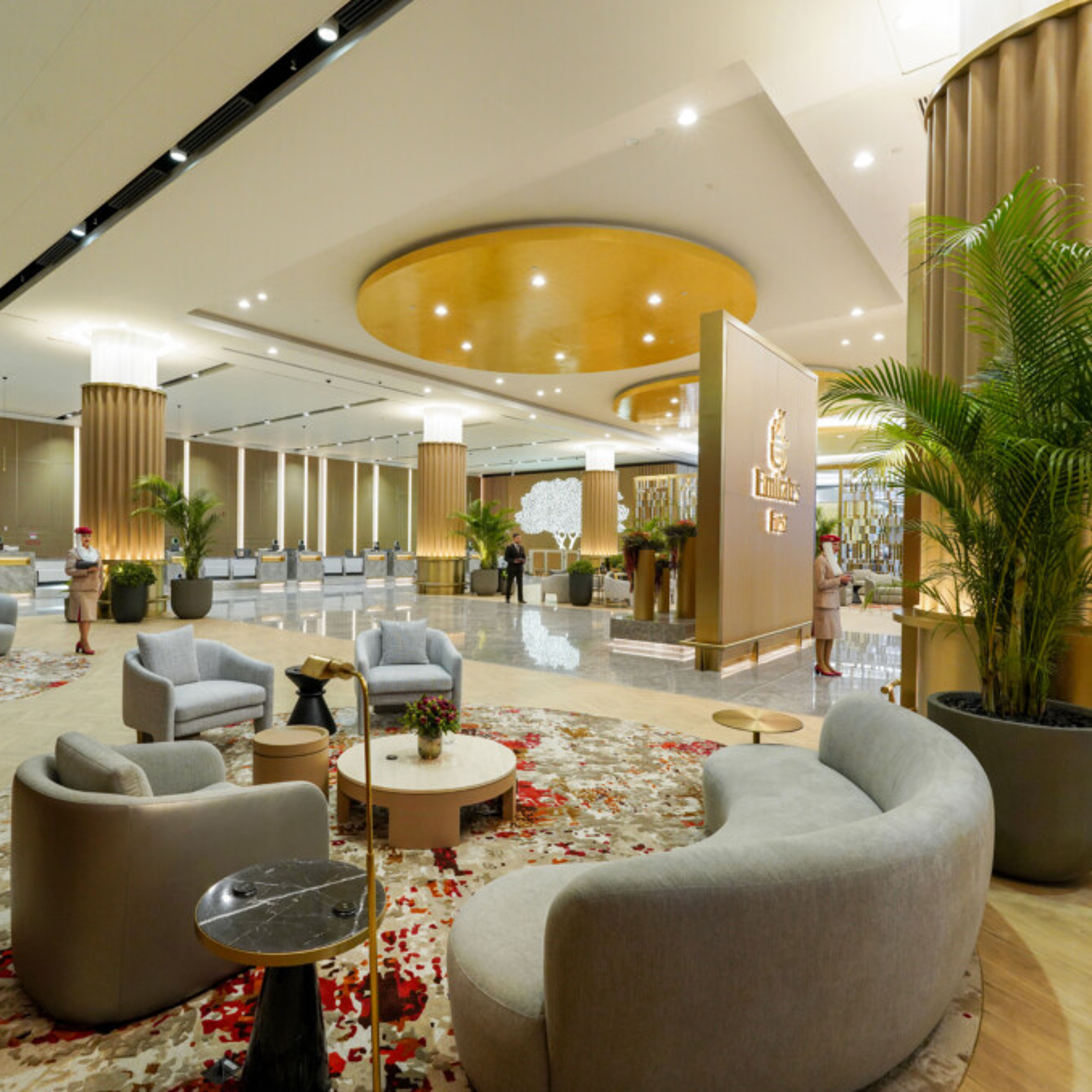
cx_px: 495
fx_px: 642
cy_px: 546
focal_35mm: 18
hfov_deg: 80.5
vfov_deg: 80.7
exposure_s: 1/50
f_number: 6.3
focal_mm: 14
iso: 1000
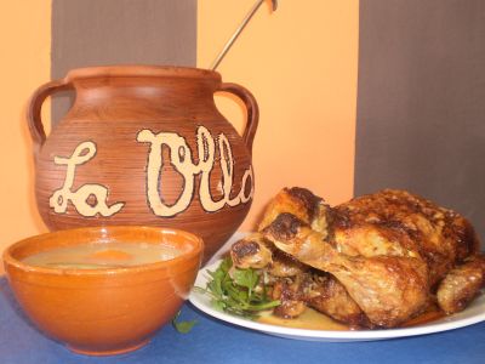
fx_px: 504
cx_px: 242
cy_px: 182
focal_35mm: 36
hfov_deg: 51.4
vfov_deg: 39.7
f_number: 3.1
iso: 125
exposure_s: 1/30
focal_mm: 6.3
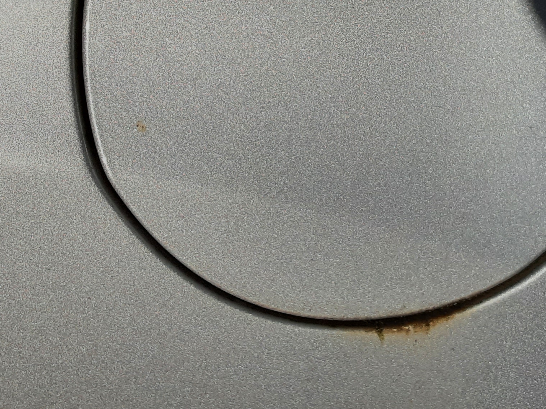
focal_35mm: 58
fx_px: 915
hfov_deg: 33.0
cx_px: 357
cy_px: 34
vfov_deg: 24.5
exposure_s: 1/4255
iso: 40
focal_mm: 2.91
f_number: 1.9
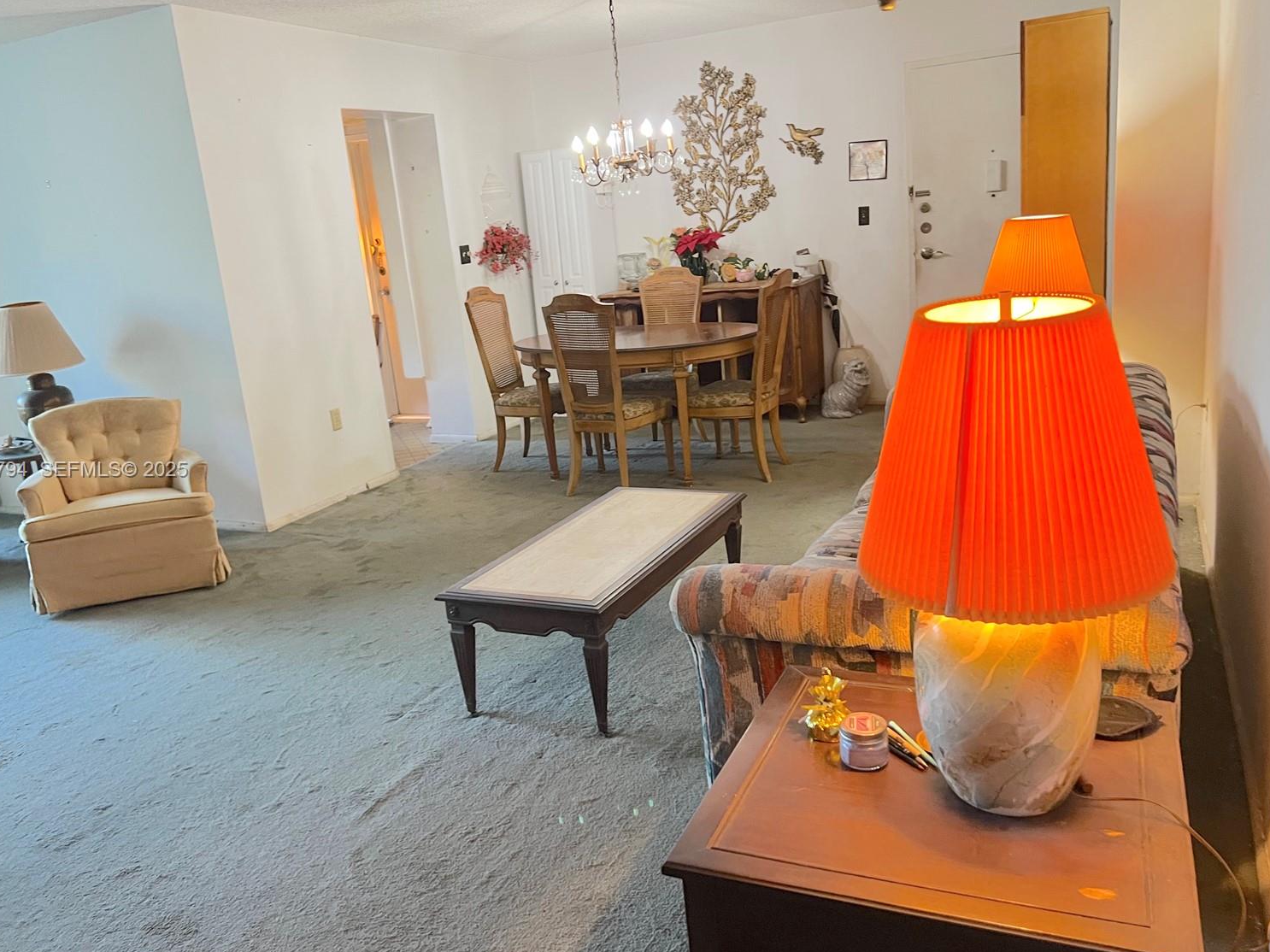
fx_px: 1027
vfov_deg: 49.7
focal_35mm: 28
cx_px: 605
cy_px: 471
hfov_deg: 63.4
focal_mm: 5.7
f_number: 1.5
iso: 320
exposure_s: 1/60
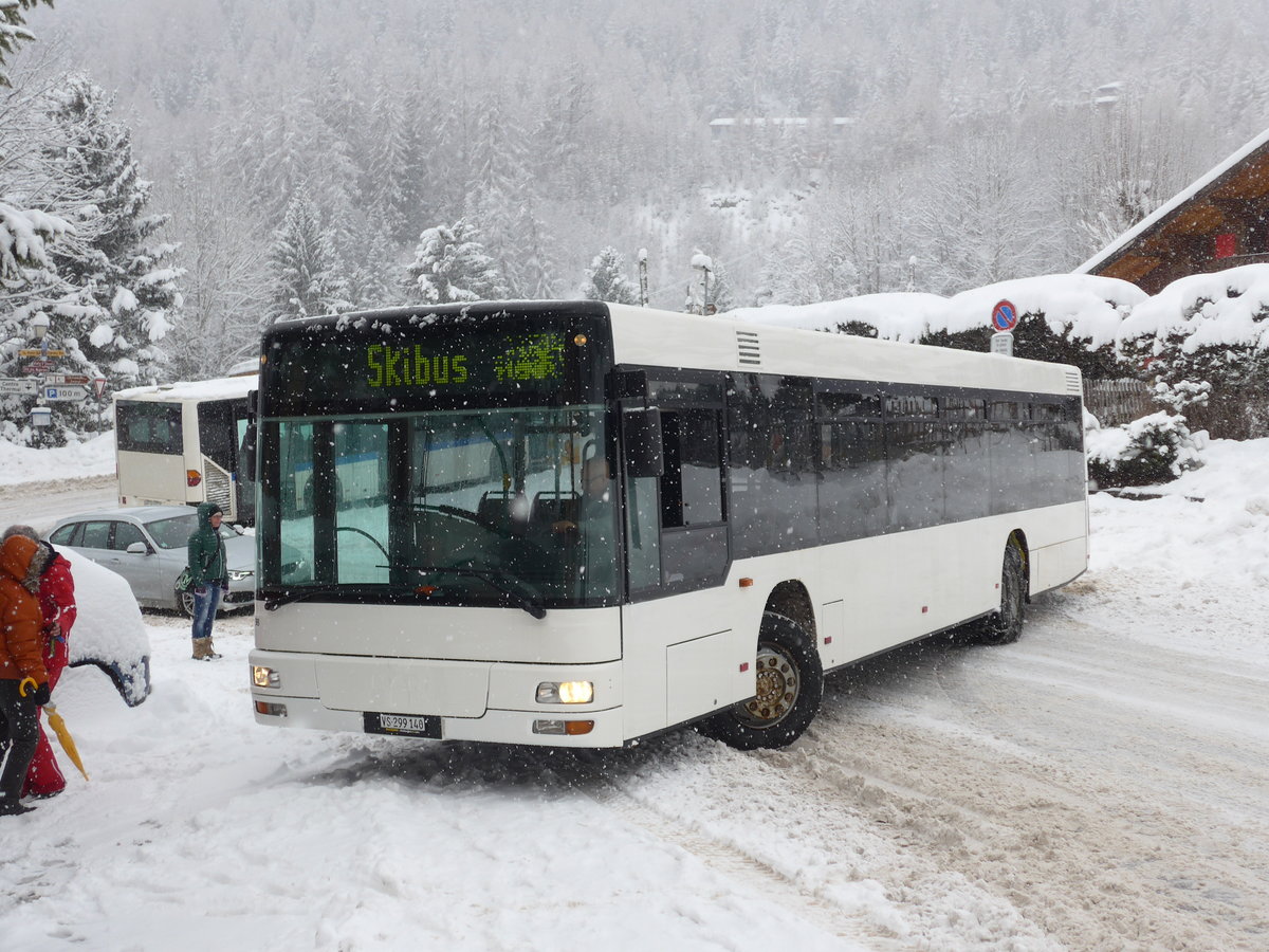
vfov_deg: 31.5
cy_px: 476
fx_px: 1686
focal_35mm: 46
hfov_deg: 41.2
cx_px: 634
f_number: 3
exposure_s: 1/400
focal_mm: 9.5
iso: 80
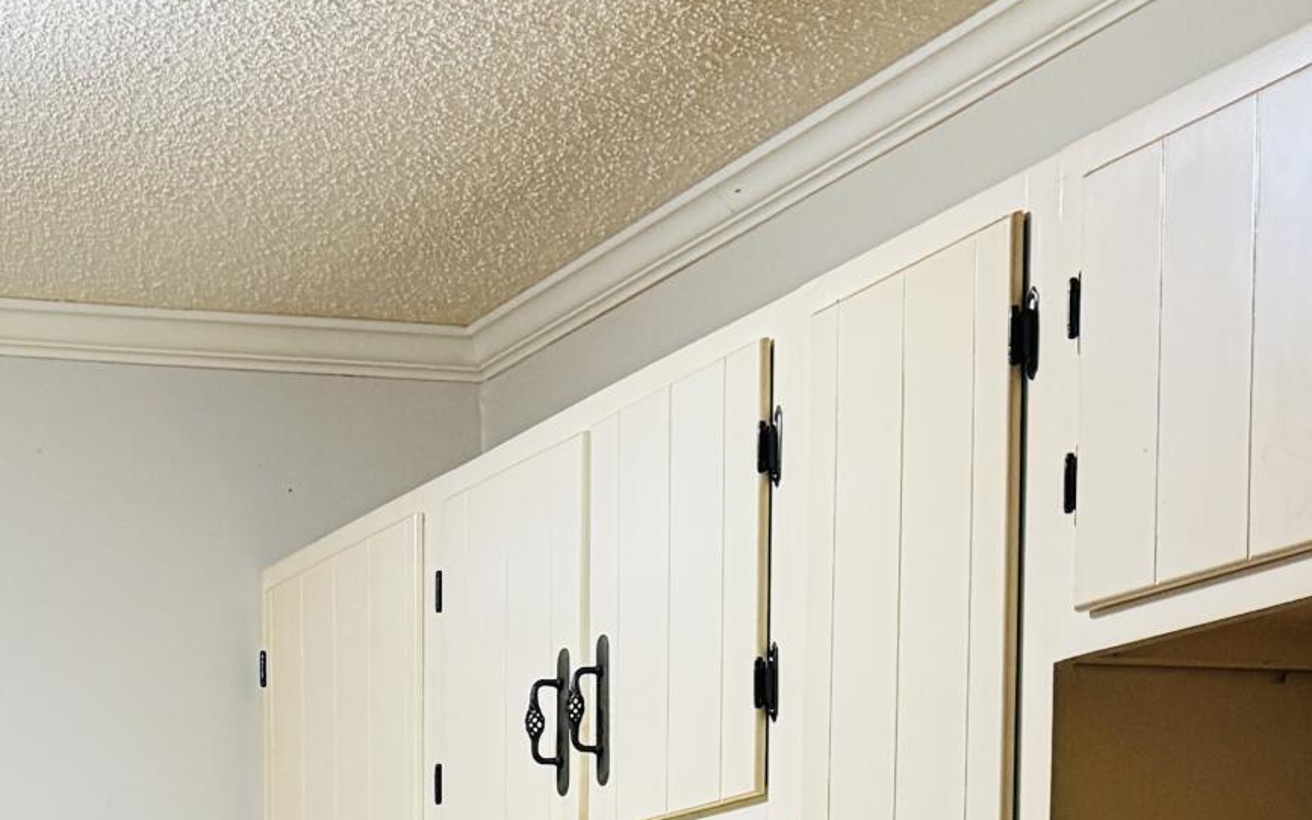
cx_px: 18
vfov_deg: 13.4
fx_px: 3147
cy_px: 1468
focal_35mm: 88
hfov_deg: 22.7
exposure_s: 1/60
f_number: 1.78
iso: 400
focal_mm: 6.76
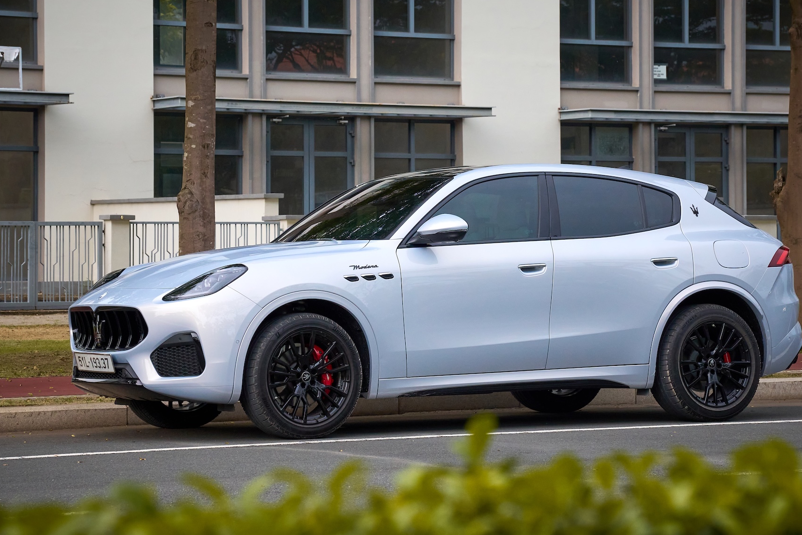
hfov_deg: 17.3
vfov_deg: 11.6
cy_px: 257
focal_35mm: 118
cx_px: 400
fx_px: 2629
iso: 500
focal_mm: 56
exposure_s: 1/160
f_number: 5
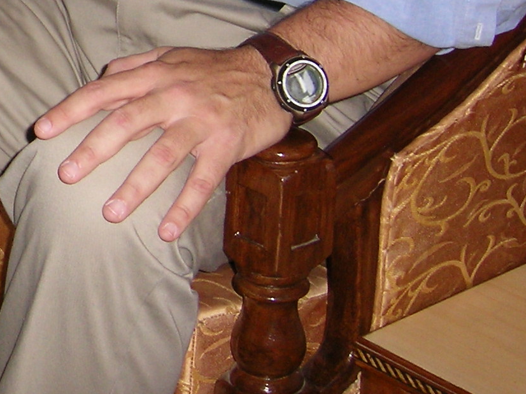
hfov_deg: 16.4
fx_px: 1717
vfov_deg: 12.6
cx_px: -169
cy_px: -150
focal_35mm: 113
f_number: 2.8
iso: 100
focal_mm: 60
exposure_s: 1/60
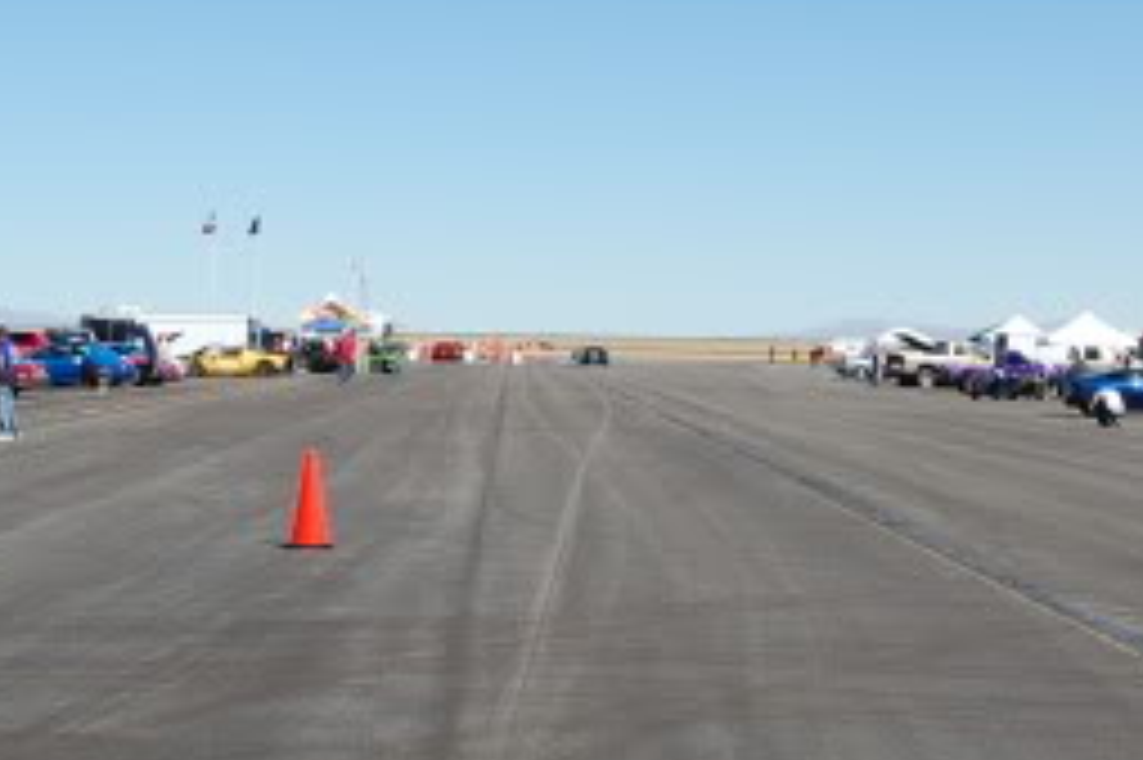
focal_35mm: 85
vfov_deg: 16.1
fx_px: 2697
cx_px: 731
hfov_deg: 23.9
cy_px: 371
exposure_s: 1/400
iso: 200
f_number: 10
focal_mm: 18
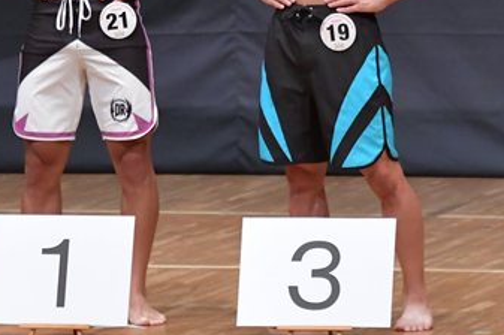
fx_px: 8685
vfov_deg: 2.2
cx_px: 80
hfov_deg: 3.3
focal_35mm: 621
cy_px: 9
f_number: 5.6
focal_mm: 180
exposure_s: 1/400
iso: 6400
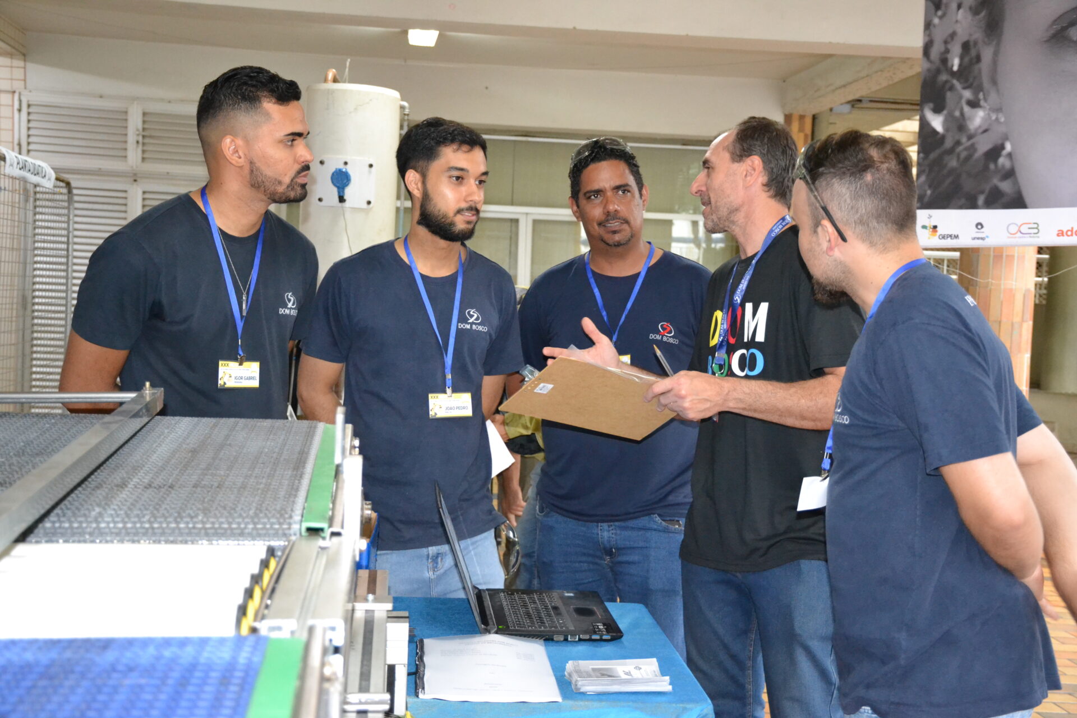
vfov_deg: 29.9
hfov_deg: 43.6
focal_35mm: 45
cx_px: 538
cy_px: 359
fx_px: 1346
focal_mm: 30
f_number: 4
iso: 3200
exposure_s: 1/60
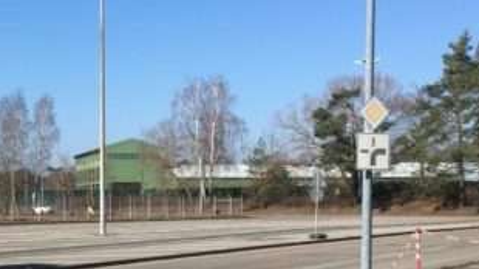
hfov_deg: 29.2
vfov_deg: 16.8
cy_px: 229
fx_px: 901
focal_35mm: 71
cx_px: 113
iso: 25
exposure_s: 1/1508
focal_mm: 4.15
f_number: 2.2
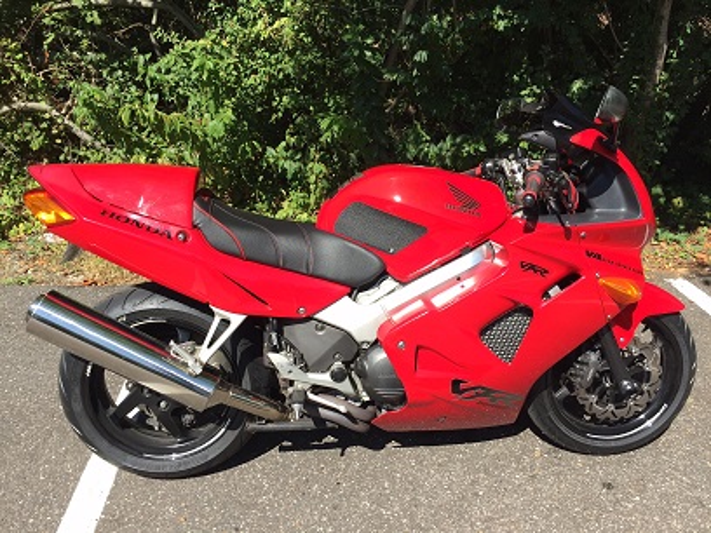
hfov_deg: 61.7
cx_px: 356
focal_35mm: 29
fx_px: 596
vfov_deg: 48.2
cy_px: 266
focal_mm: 4.15
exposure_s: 1/898
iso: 32
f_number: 2.2
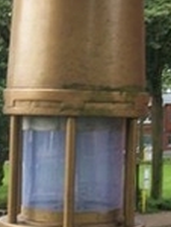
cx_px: 27
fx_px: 841
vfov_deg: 15.4
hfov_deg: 11.6
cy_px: 112
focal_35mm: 128
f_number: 8.8
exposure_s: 1/30
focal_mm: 5.7
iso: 80
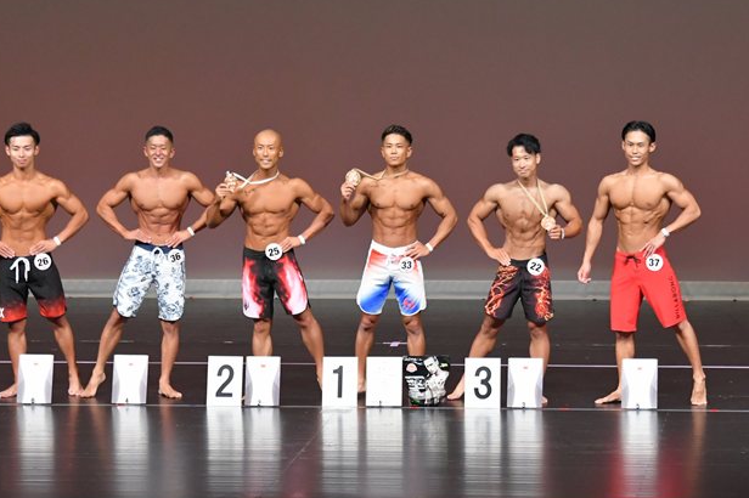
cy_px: 298
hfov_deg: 9.4
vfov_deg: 6.3
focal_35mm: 219
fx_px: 4554
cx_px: 356
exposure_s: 1/400
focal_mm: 116
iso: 4000
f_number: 5.6
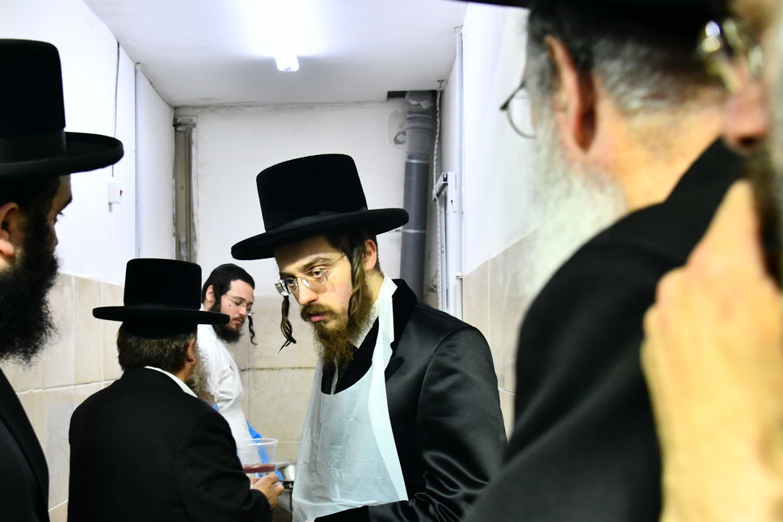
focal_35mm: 52
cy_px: 327
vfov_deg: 25.9
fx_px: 1131
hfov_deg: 38.1
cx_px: 322
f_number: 5
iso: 1600
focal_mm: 36
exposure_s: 1/125
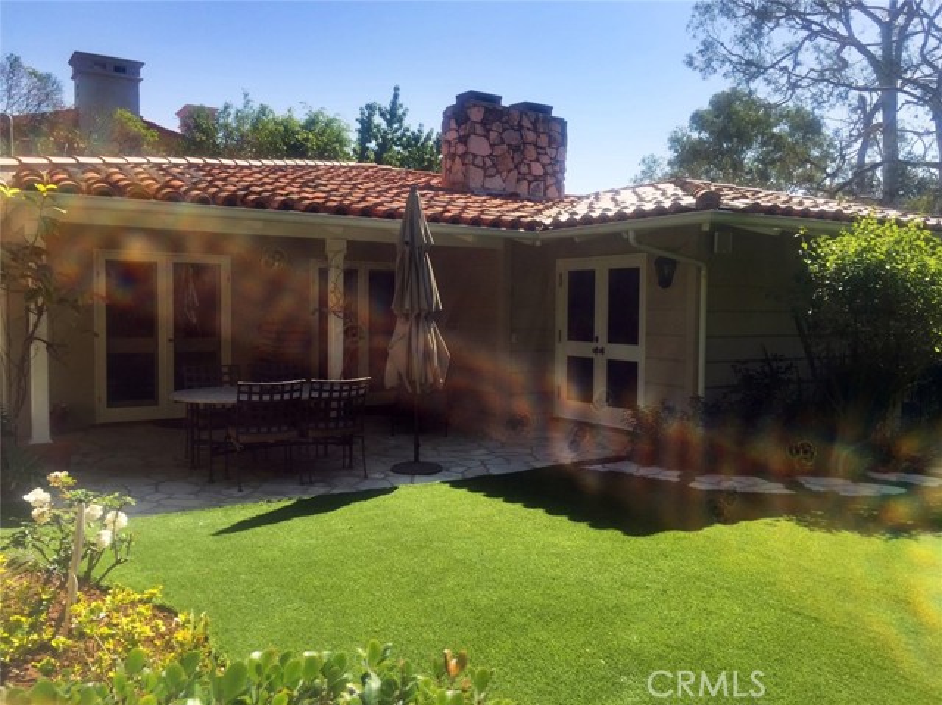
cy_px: 352
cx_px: 471
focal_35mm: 29
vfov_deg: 48.2
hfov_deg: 61.7
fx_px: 789
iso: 32
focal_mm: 4.15
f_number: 2.2
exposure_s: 1/3597
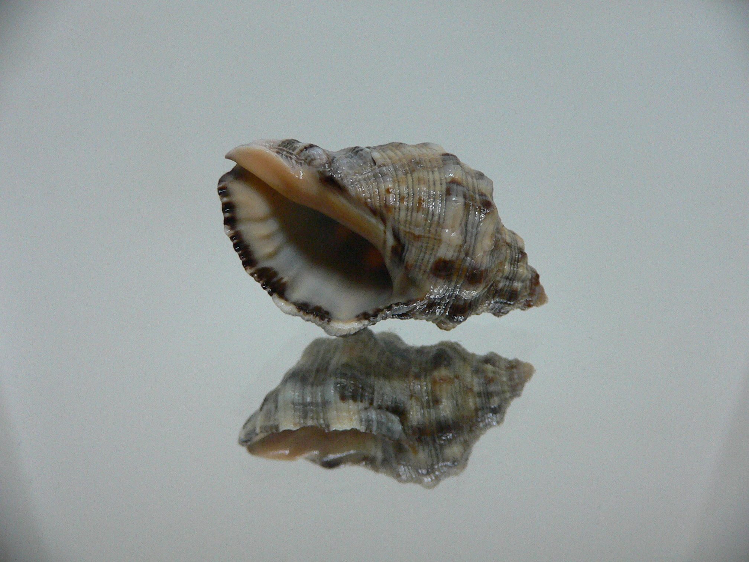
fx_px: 757
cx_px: 374
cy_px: 281
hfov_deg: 52.6
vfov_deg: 40.7
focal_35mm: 35
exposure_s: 1/60
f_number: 2.8
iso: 200
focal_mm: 4.6
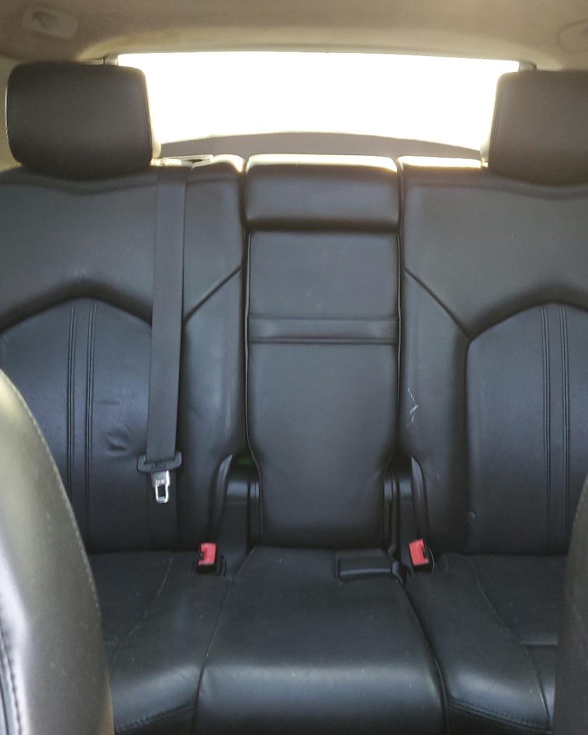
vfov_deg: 52.8
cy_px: 366
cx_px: 313
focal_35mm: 34
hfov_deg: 43.3
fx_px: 740
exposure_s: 1/60.2
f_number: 1.5
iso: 126
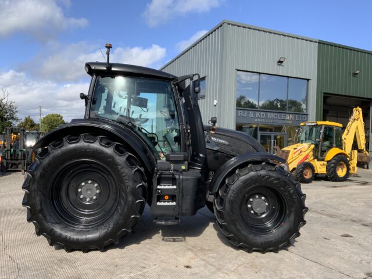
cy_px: 140
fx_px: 312
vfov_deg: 48.2
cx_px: 186
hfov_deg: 61.7
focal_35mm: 29
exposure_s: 1/1342
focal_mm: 3
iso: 16
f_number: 1.8
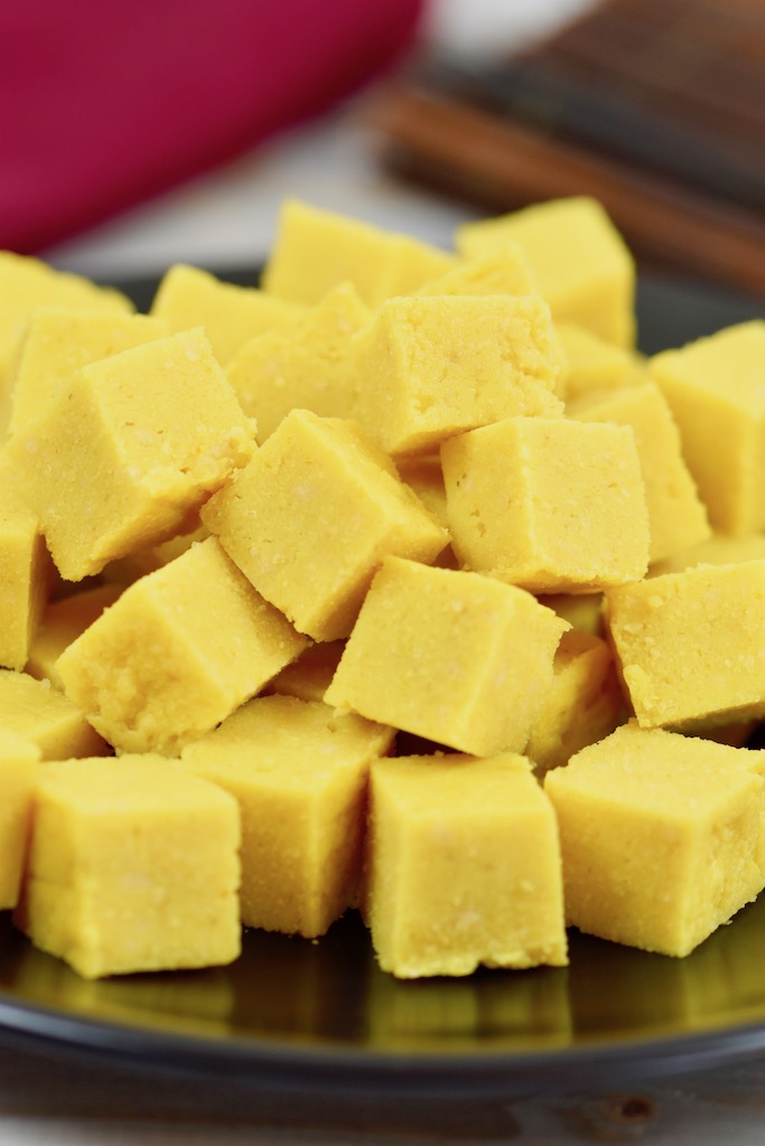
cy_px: 573
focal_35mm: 158
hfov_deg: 8.7
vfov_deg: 13.0
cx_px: 382
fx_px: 5018
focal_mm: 105
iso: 400
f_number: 5
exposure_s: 1/100
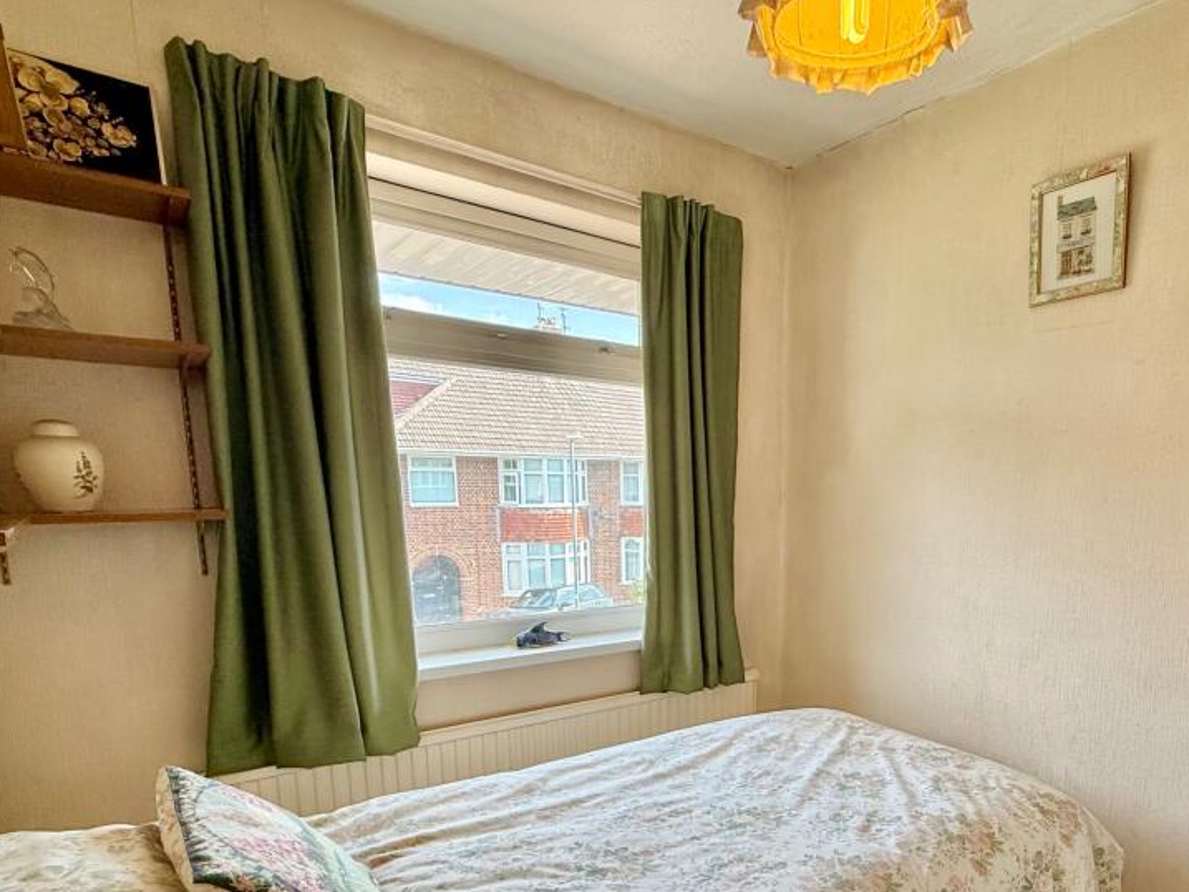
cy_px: 620
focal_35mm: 20
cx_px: 763
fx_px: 687
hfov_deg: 79.8
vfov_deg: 63.7
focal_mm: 2.22
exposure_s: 1/142
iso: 64
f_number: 2.2
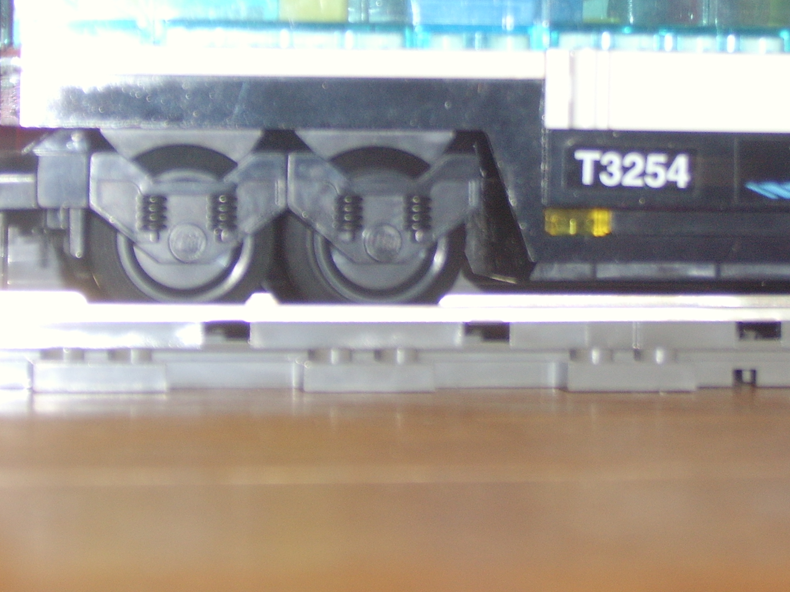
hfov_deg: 14.9
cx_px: 406
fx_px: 3013
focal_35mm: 132
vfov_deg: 11.2
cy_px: 155
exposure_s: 1/60
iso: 141
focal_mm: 20.6
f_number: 4.9
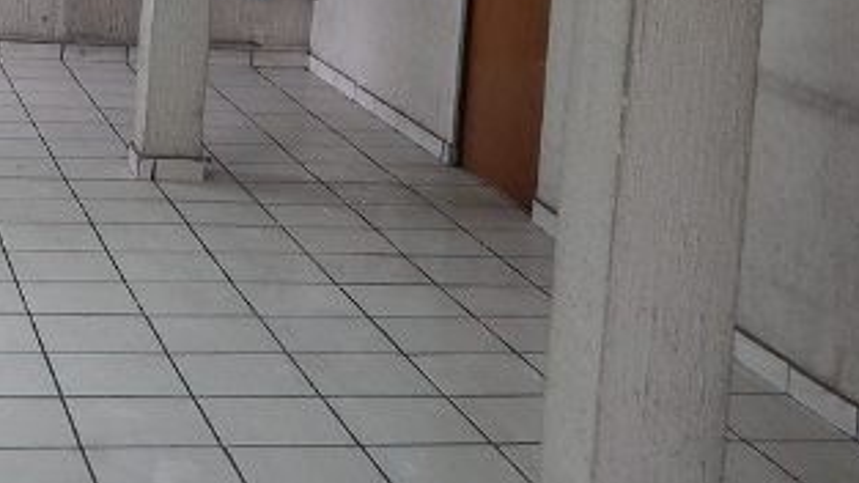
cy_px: -132
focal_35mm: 82
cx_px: 170
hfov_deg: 25.5
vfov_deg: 14.2
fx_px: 1868
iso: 140
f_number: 3
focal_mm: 4
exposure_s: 1/30
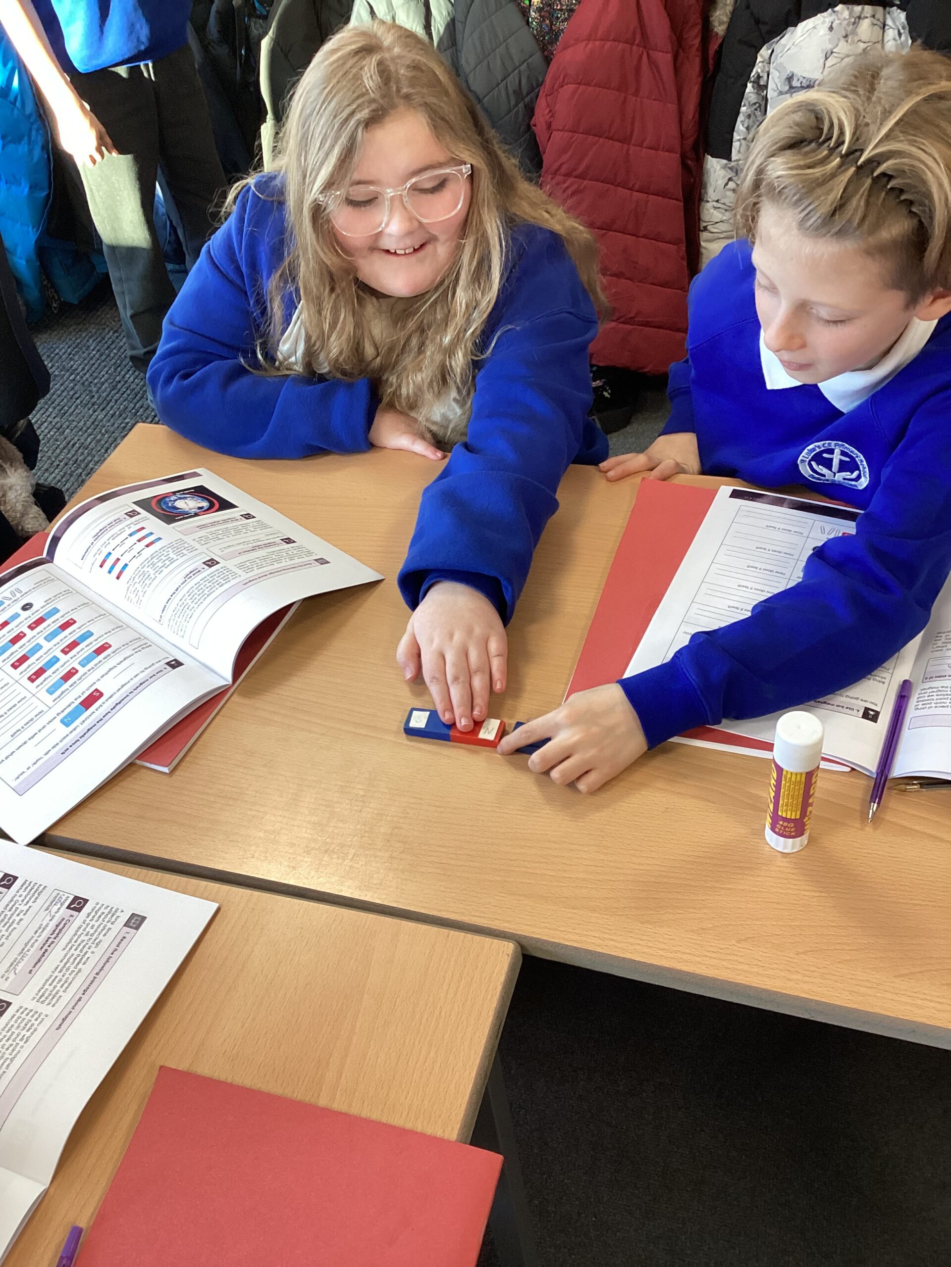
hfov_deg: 45.4
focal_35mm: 31
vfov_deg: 58.4
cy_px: 634
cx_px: 476
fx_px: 1136
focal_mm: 3.3
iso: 100
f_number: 2.4
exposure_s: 1/50
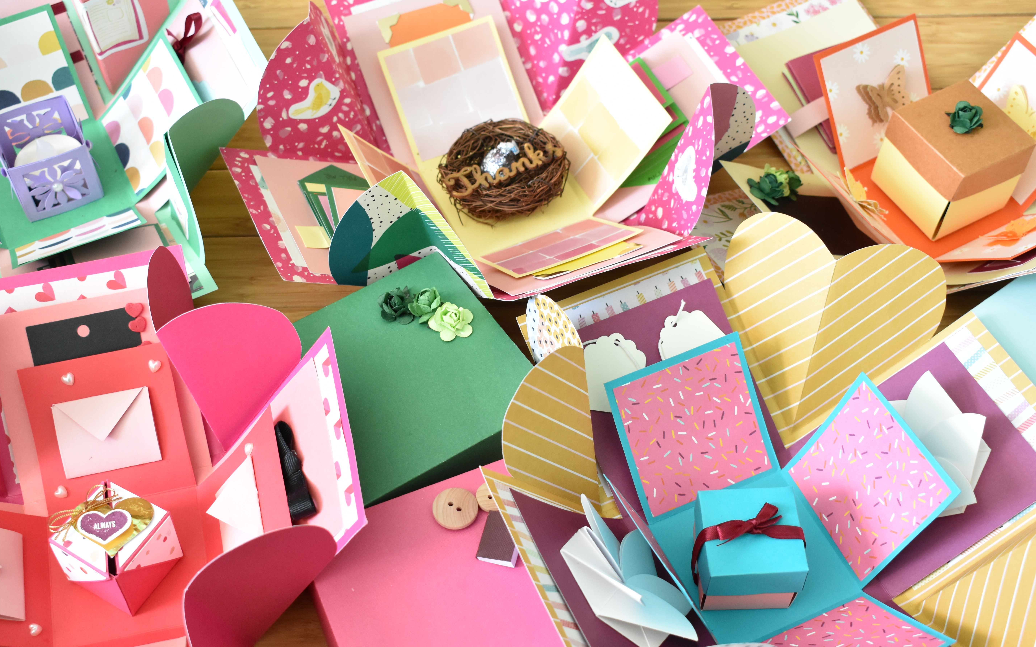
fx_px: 1399
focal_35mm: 50
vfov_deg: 26.1
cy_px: 348
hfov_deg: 40.6
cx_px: 502
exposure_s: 1/40
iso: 1600
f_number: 5.6
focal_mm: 31
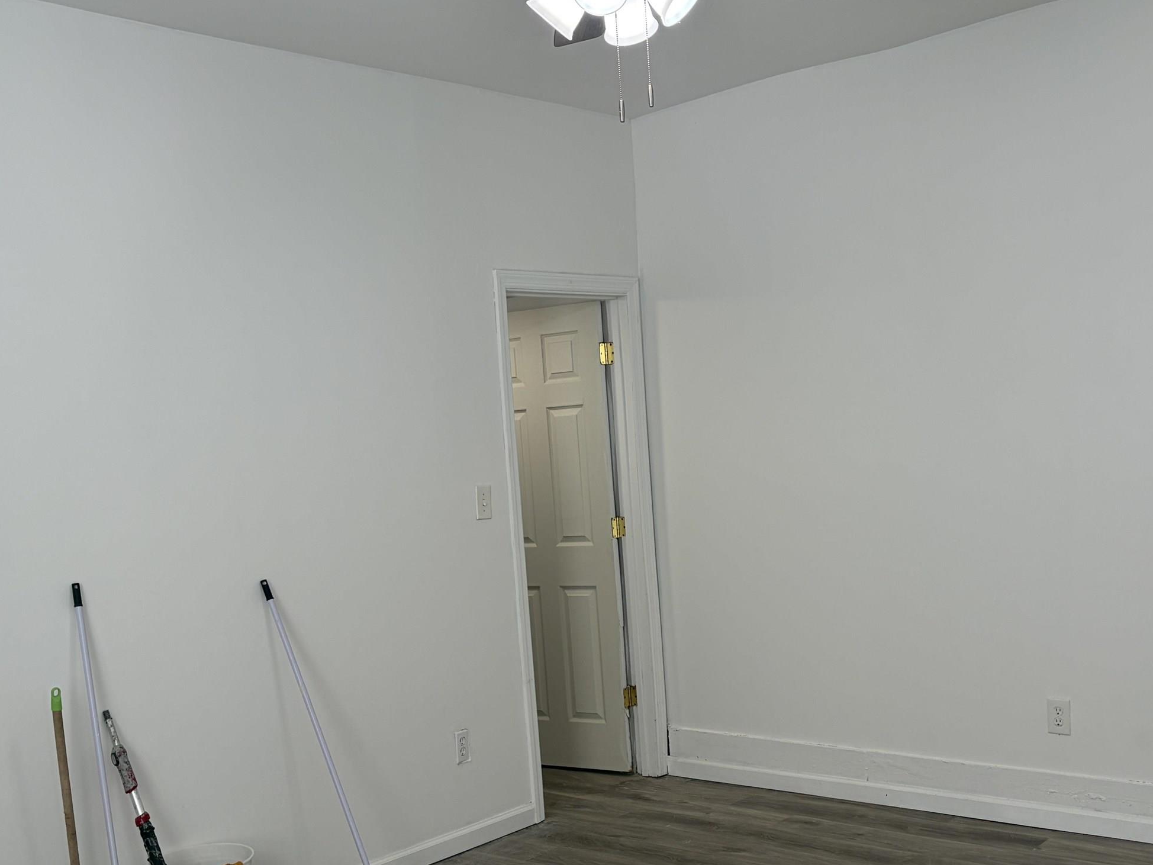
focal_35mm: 41
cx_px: 586
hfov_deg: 45.8
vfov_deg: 34.8
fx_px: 1366
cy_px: 567
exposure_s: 1/120
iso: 50
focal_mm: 5.96
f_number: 1.6
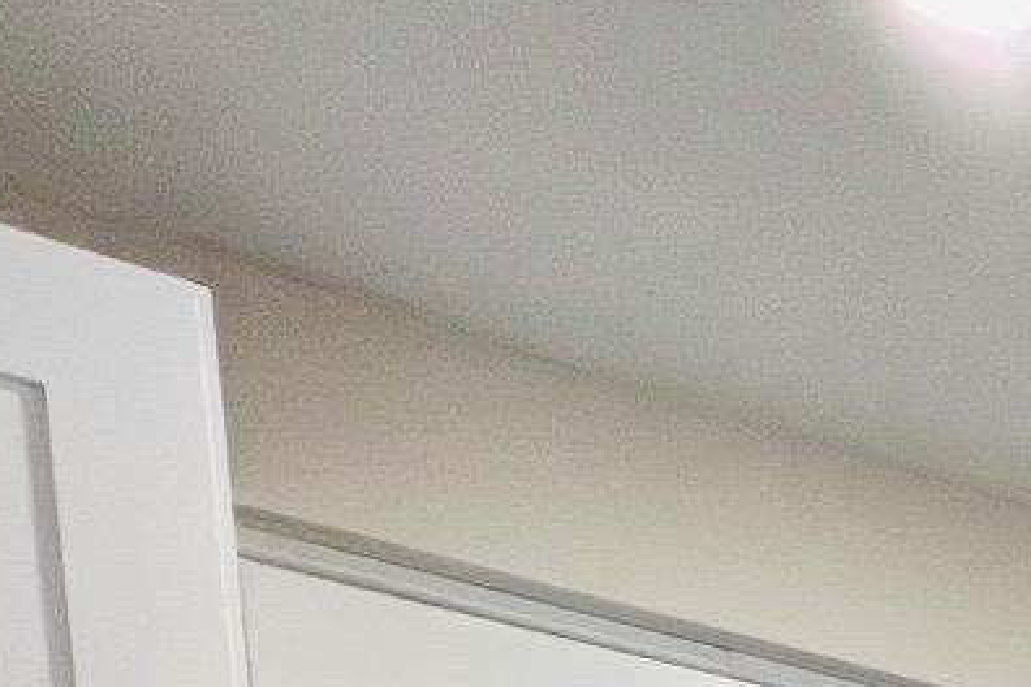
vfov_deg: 11.8
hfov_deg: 18.7
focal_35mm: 70
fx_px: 2005
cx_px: 2052
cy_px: 1983
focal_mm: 1.57
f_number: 1.8
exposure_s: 1/120
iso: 125
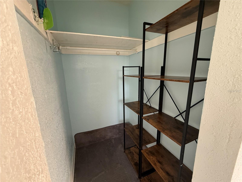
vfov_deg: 85.7
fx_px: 98
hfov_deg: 102.1
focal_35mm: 14
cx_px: 121
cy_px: 91
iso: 400
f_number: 2.2
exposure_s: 1/79
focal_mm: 2.22
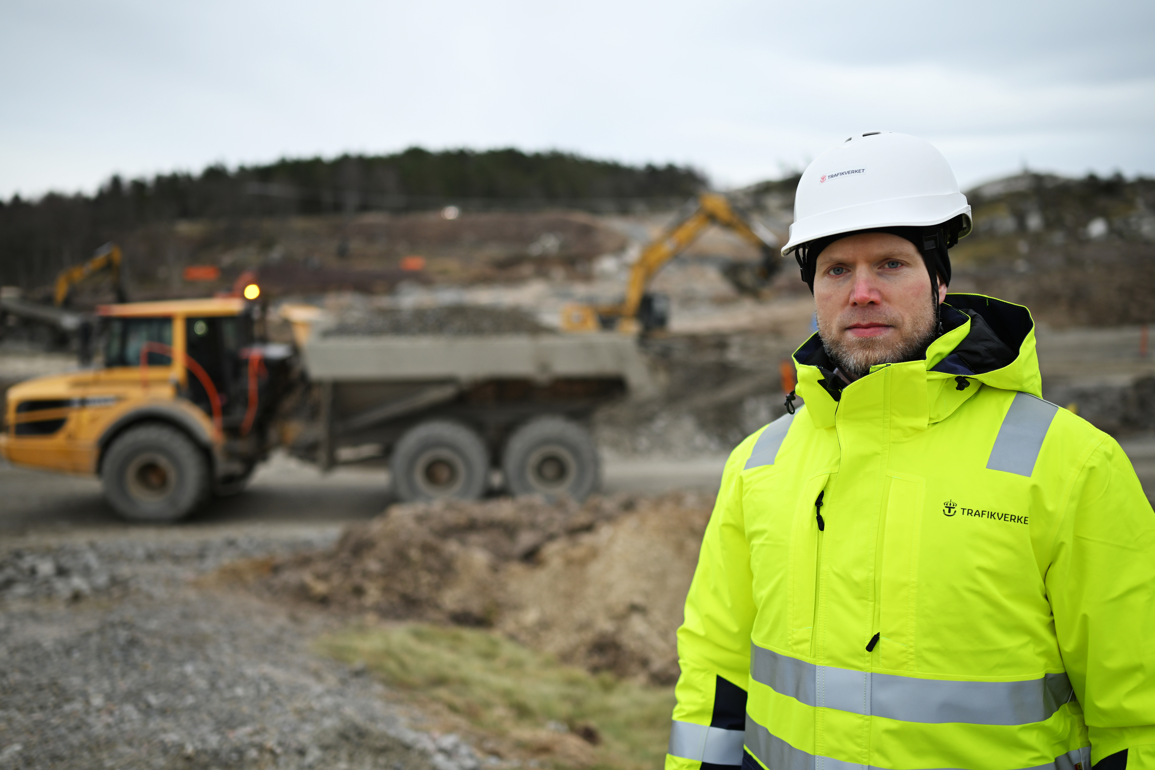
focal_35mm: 35
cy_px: 385
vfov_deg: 37.9
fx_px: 1123
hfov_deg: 54.4
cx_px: 578
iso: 100
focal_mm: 35
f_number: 1.8
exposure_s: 1/500
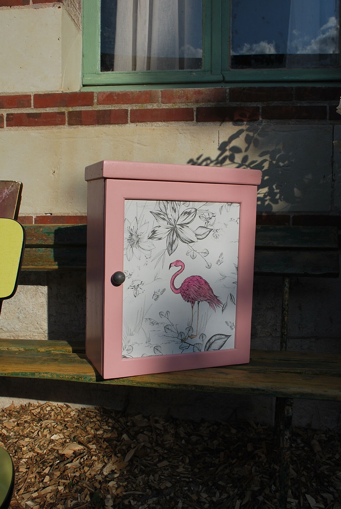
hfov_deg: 40.1
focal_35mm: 33
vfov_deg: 57.2
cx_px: 170
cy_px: 254
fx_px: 468
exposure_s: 1/320
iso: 100
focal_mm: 22
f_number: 9
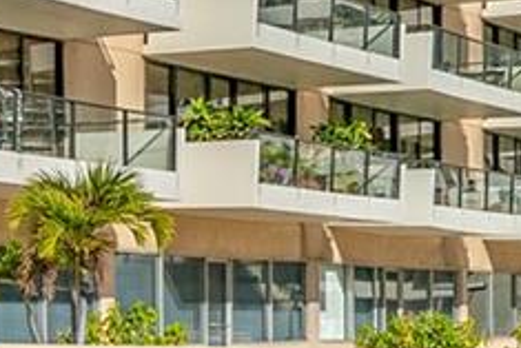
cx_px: -530
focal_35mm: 109
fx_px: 1578
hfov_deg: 15.1
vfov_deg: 12.5
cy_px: 324
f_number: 8
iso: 250
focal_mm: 16
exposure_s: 1/2000
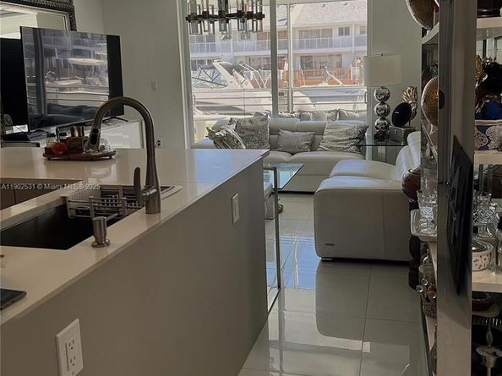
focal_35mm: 26
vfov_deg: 53.0
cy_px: 188
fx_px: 377
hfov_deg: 67.3
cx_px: 251
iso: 40
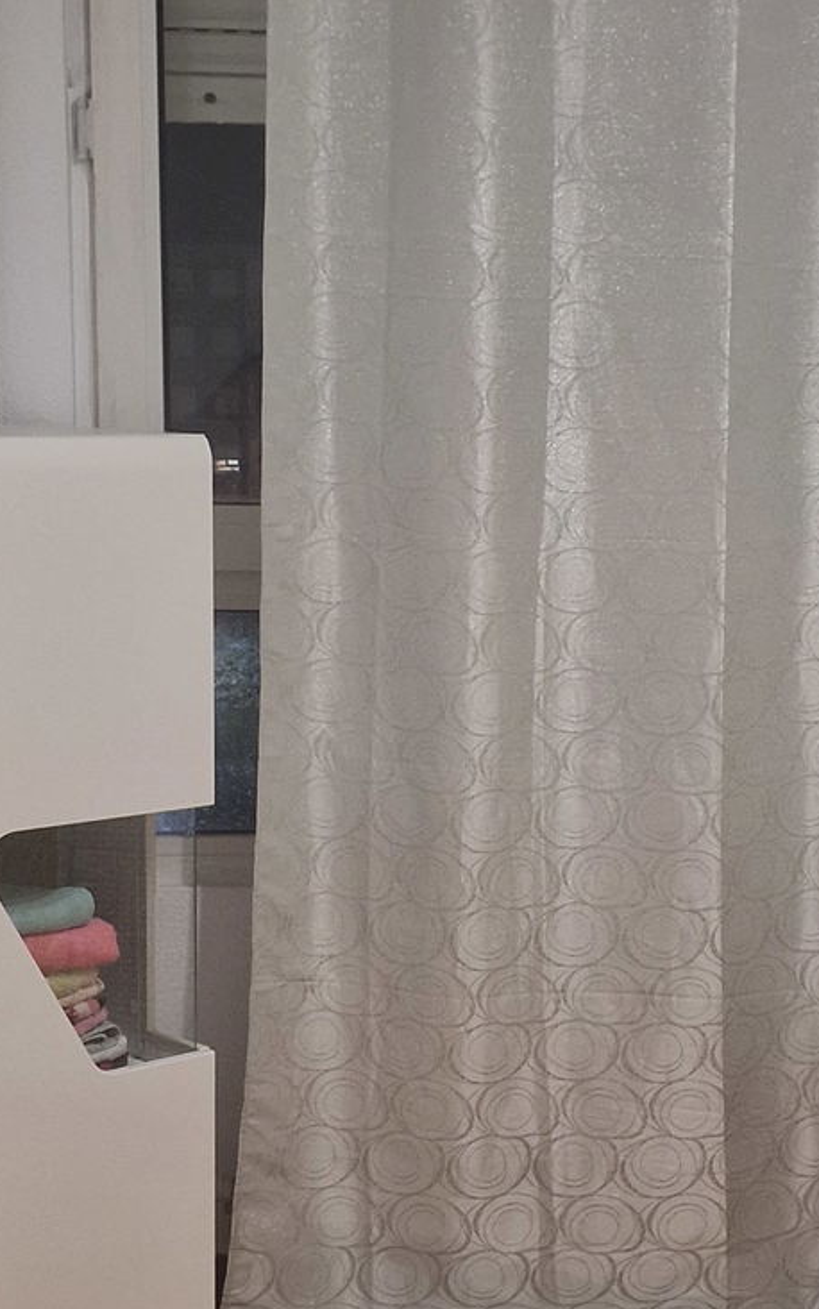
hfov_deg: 18.3
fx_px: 2534
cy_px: 747
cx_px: 588
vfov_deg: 28.9
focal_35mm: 71
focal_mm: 6.4
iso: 500
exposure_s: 1/33
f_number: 1.8
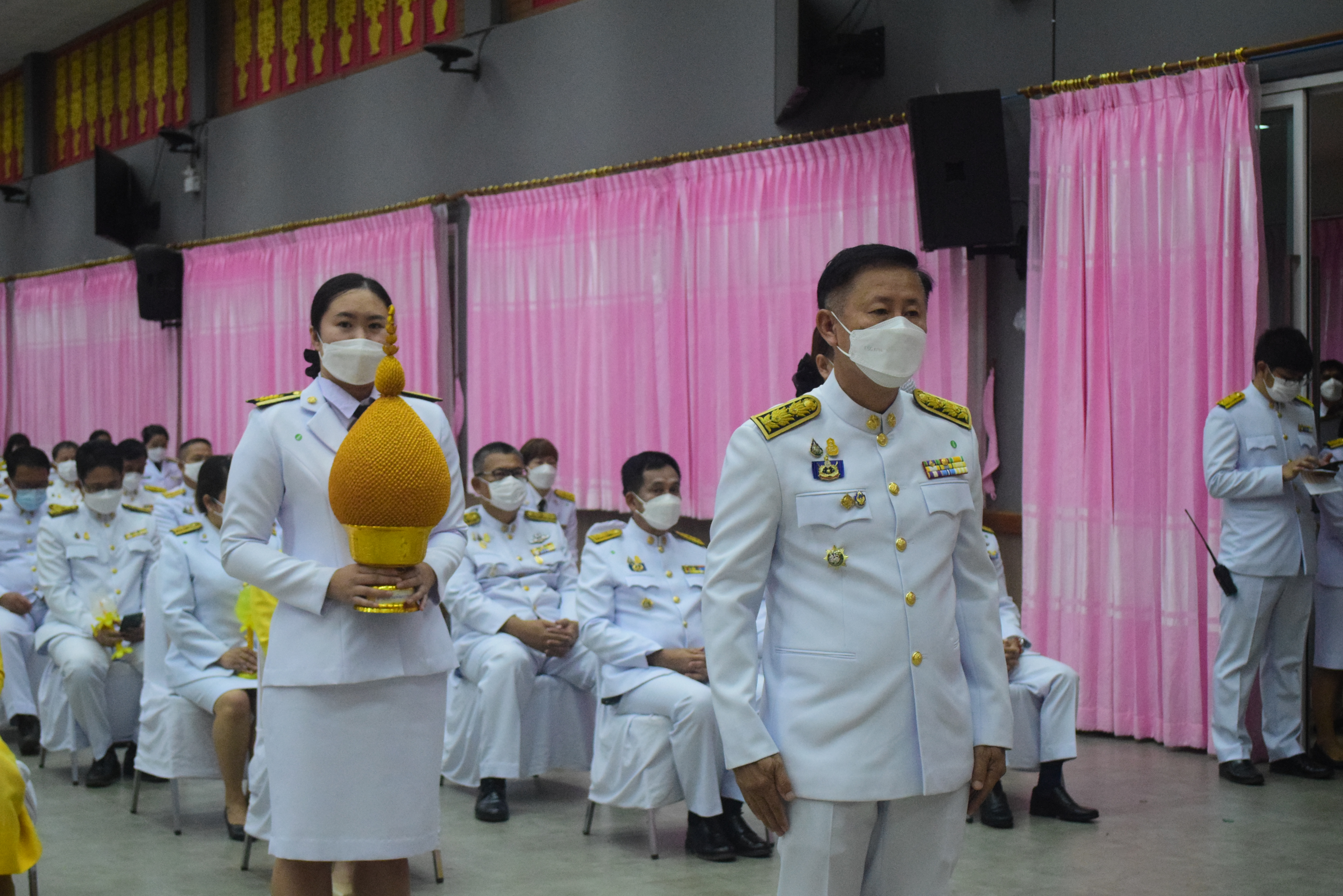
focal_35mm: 63
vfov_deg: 21.6
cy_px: 448
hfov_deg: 31.9
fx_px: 2351
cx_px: 672
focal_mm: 42
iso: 4000
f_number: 5.6
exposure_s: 1/320
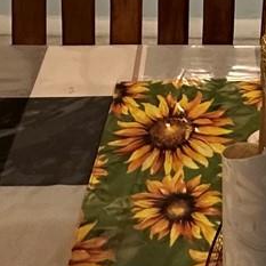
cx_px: 273
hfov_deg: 19.7
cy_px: -299
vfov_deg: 15.4
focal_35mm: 85
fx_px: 739
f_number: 2.2
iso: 320
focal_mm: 2.22
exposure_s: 1/60
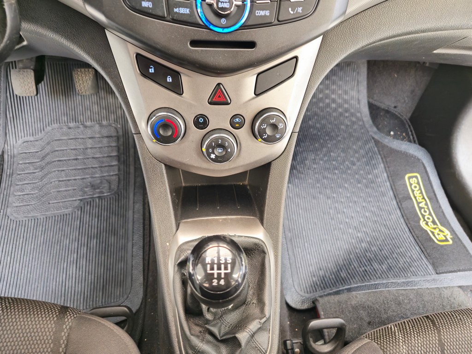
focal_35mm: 23
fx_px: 314
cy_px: 177
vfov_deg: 58.9
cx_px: 236
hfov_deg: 73.9
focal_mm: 6.3
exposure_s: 1/40
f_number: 1.7
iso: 200
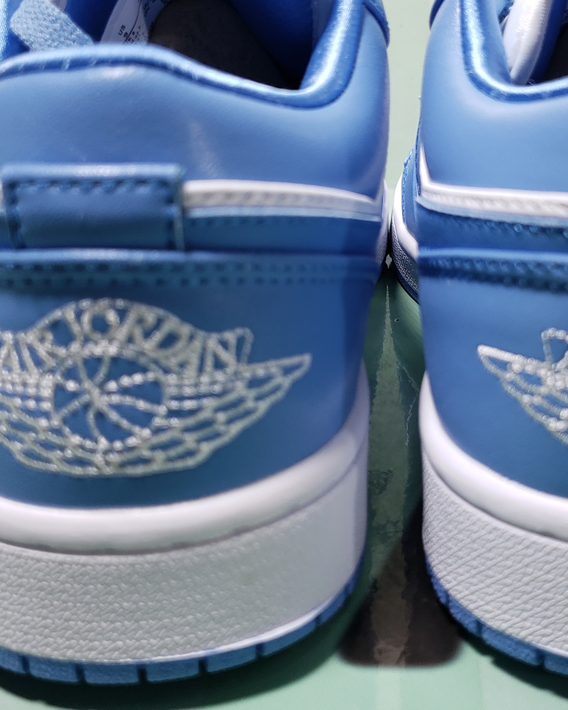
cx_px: 378
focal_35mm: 44
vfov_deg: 41.8
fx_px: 925
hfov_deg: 33.8
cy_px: 276
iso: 50
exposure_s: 1/213
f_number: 1.5
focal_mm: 4.3
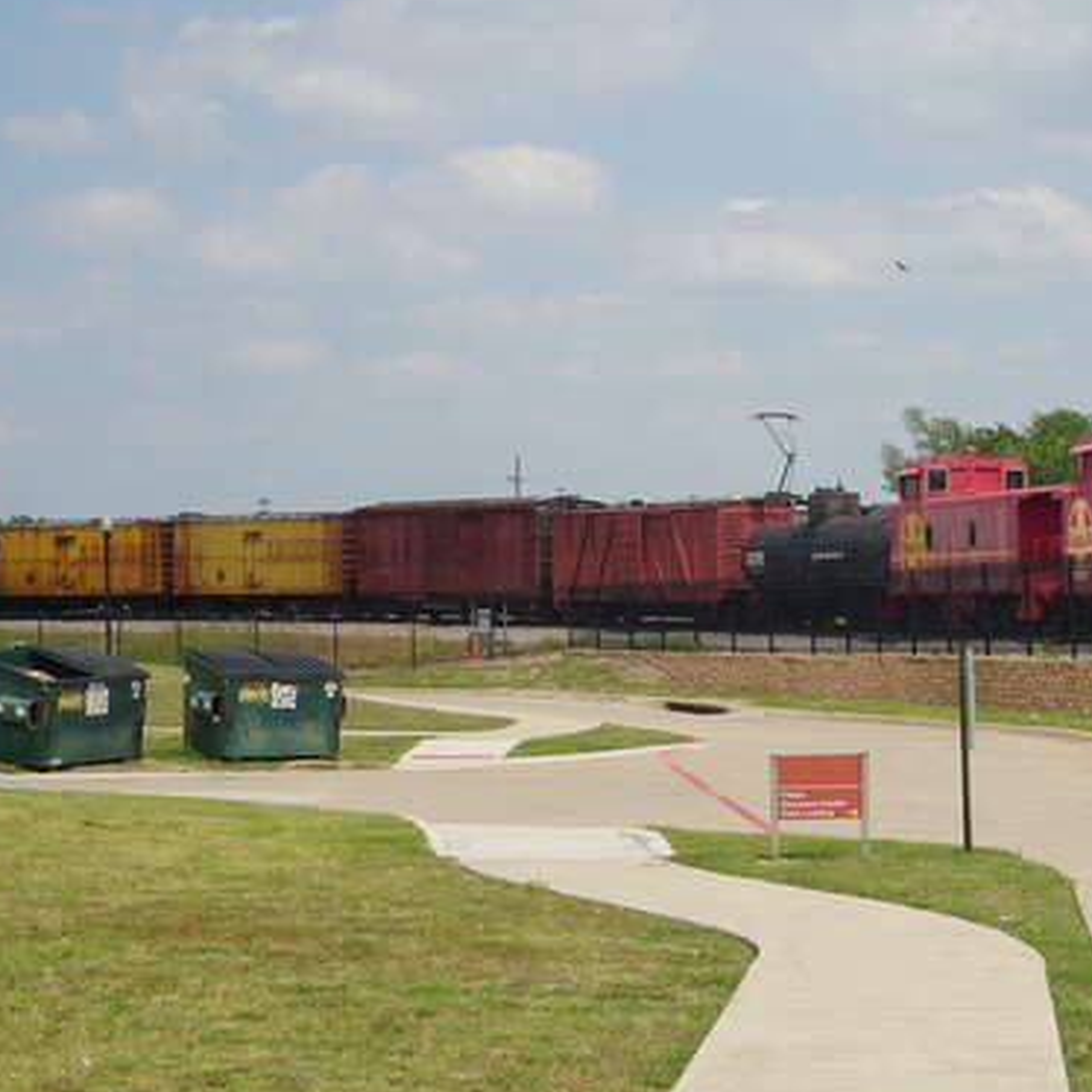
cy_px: 546
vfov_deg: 21.1
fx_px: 2927
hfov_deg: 20.6
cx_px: 1045
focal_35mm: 82
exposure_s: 1/200
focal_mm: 30
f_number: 11
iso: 100
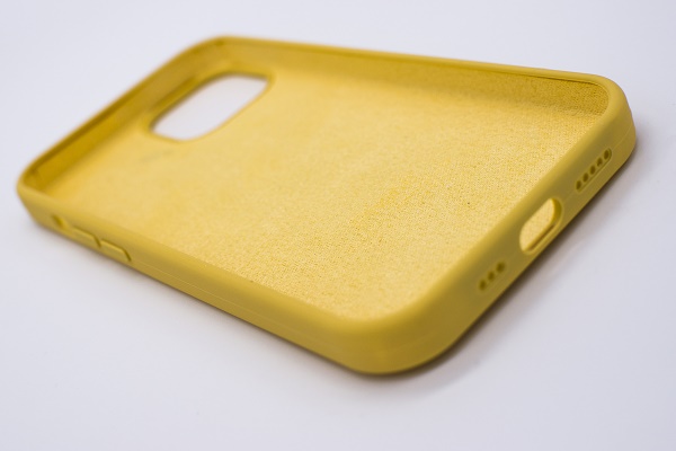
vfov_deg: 25.8
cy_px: 226
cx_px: 338
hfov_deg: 37.9
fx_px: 986
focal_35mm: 52
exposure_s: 1/500
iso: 250
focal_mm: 35
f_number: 5.6
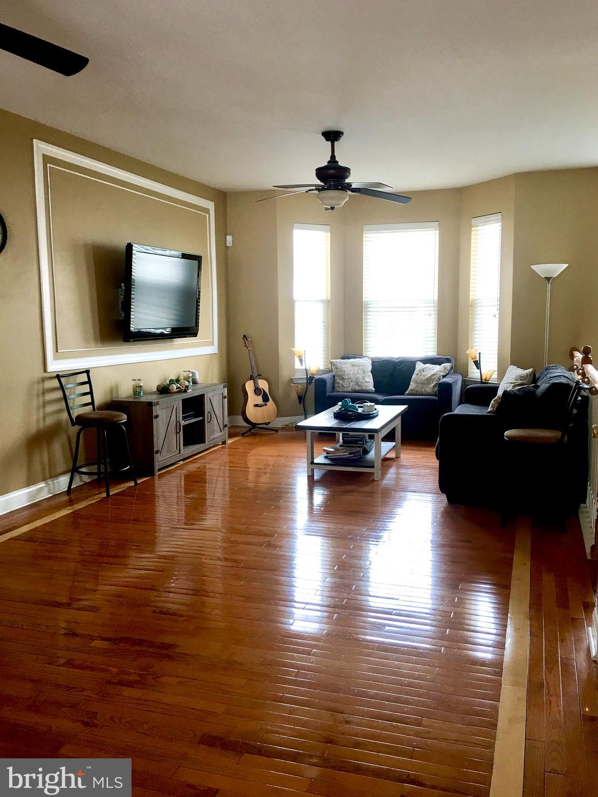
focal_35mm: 30
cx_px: 307
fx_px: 691
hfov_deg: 46.8
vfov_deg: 60.0
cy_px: 390
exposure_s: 1/40
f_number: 2.2
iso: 25
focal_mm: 4.15
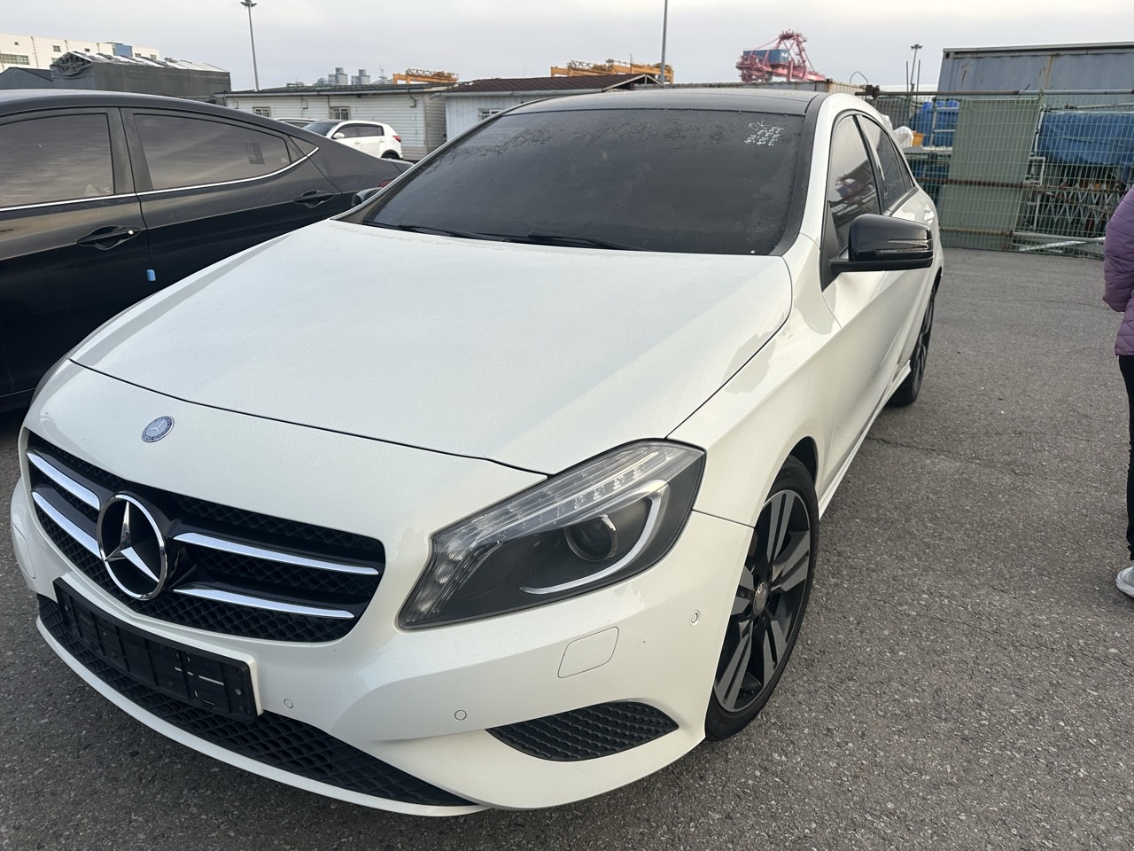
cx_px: 567
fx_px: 786
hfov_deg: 71.6
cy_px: 426
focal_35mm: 24
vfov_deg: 56.8
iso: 80
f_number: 1.78
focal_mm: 6.86
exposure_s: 1/564
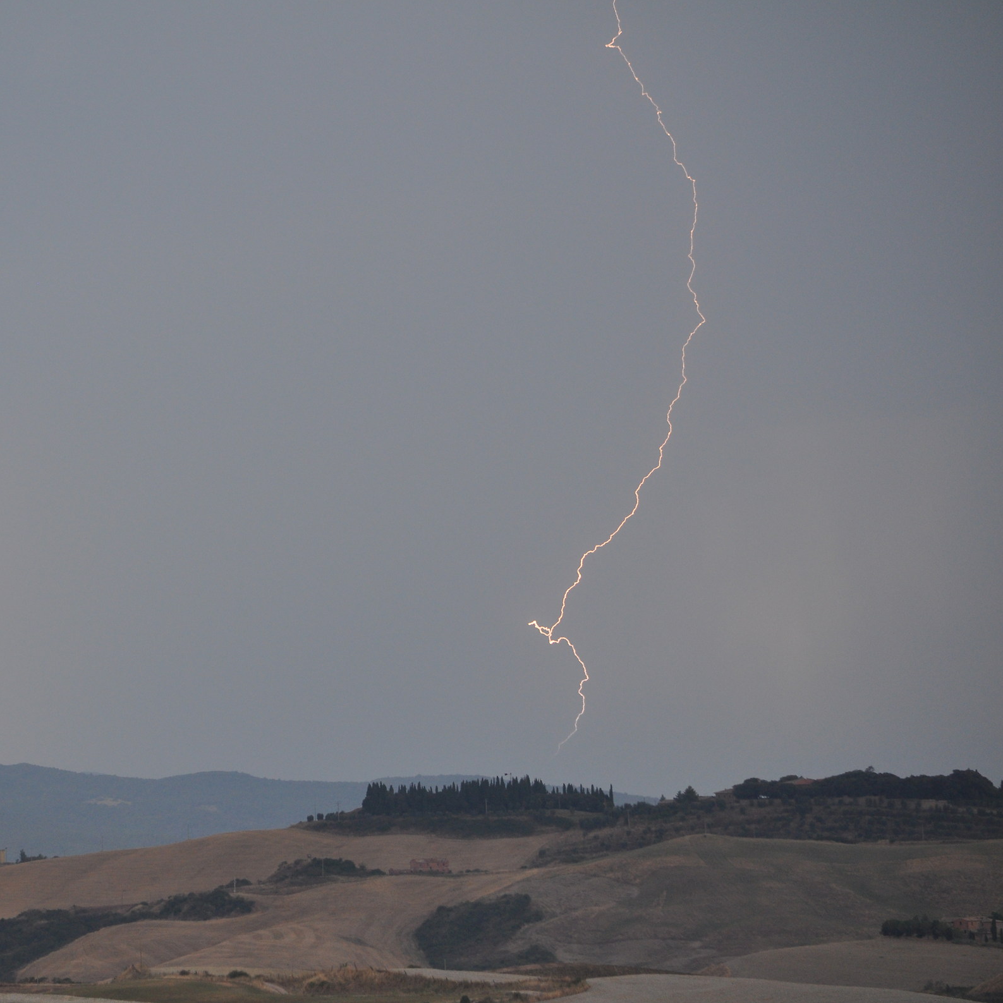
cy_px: 502
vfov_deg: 5.5
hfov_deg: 5.5
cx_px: 272
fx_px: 10413
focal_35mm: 318
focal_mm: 165
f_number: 5
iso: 400
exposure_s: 1/250
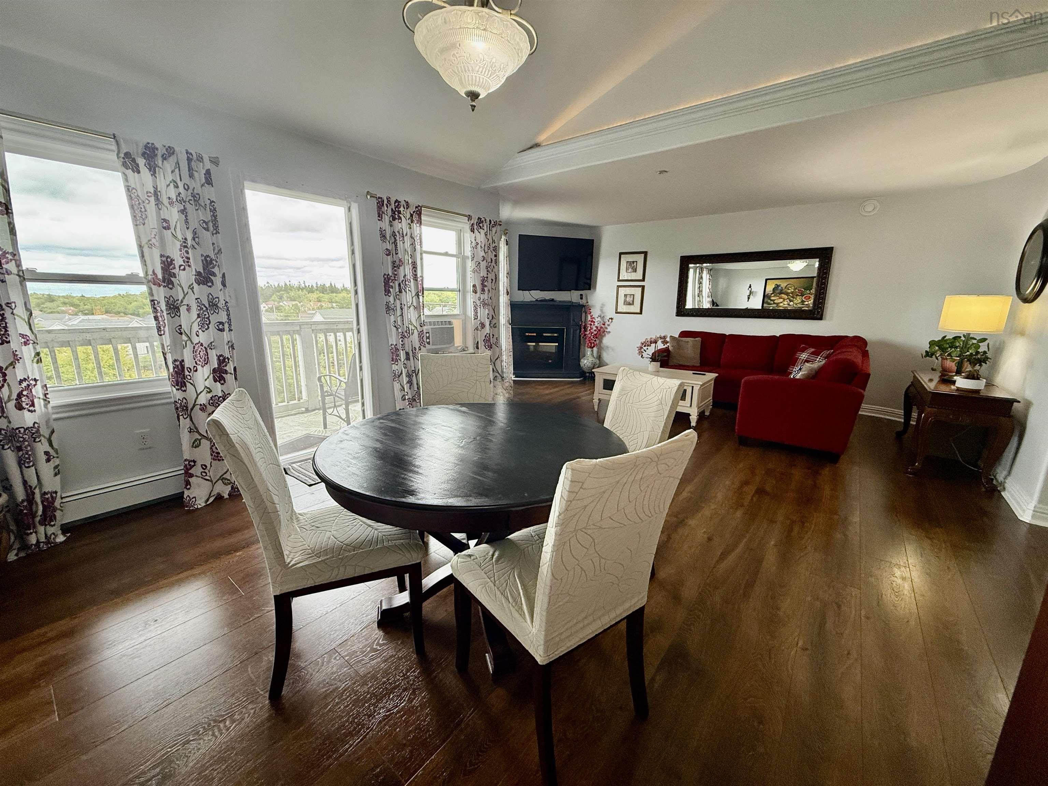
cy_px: 393
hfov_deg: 102.1
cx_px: 524
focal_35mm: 14
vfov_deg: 85.7
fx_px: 424
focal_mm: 2.22
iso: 200
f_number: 2.2
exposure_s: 1/120
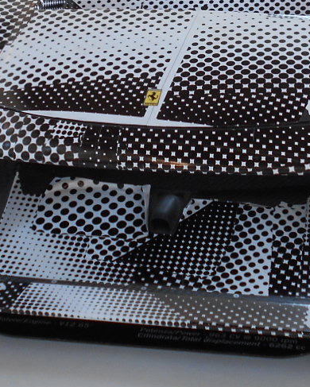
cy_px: -14
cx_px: 197
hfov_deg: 14.1
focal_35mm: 109
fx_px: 1249
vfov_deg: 17.2
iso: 80
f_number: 3.6
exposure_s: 1/40
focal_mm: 5.8
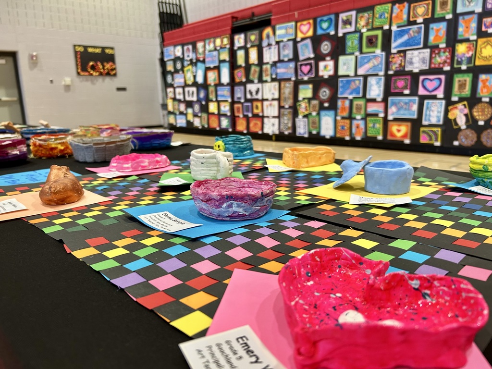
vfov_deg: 53.1
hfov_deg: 67.3
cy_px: 184
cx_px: 246
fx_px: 370
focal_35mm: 26
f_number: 1.5
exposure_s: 1/60
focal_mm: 5.7
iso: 80
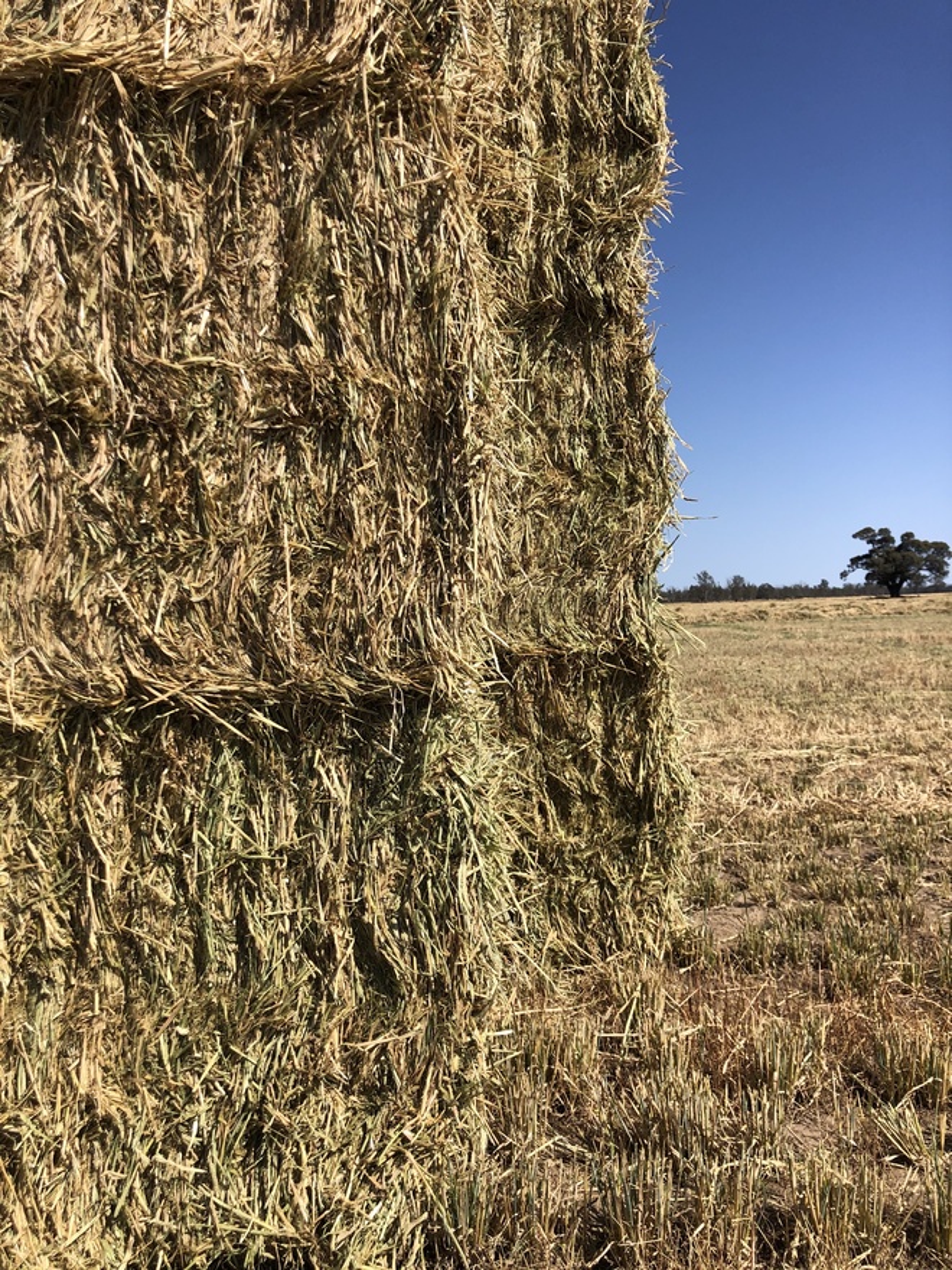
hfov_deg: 49.7
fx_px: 1027
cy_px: 635
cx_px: 476
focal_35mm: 28
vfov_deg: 63.4
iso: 20
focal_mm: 3.99
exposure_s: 1/2525
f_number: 1.8
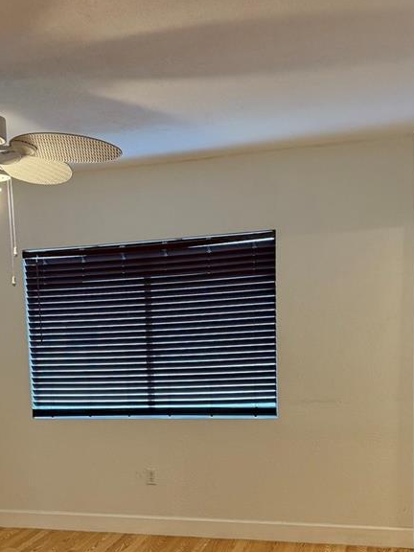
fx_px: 797
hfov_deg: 28.8
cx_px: 123
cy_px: 448
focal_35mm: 50
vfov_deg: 36.8
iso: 400
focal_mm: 6.76
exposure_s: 1/60
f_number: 1.78
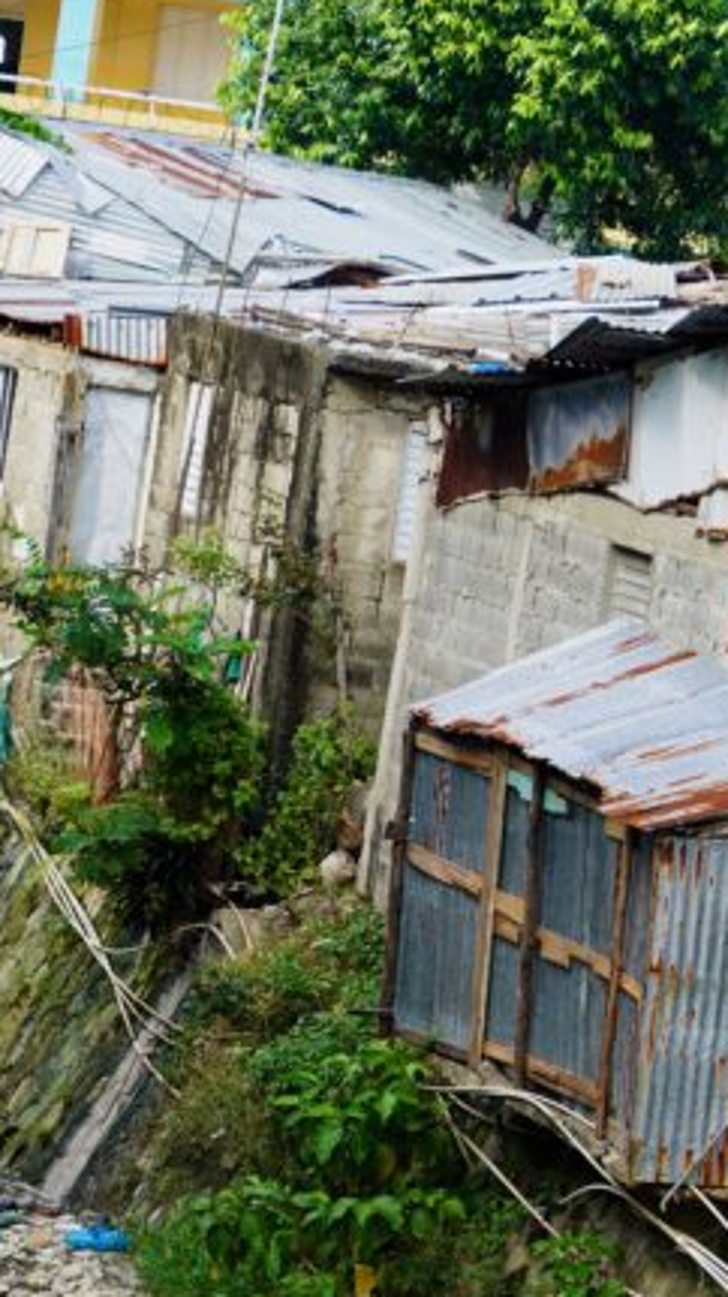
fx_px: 5052
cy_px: 793
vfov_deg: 14.6
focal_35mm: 147
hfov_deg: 8.2
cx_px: 698
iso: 100
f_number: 8
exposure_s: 1/100
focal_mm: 59
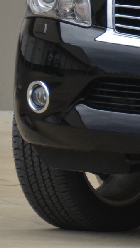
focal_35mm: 850
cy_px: 24
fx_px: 5616
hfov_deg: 1.4
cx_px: 412
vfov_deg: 2.5
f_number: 5.6
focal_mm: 130
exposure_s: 1/1000
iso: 720
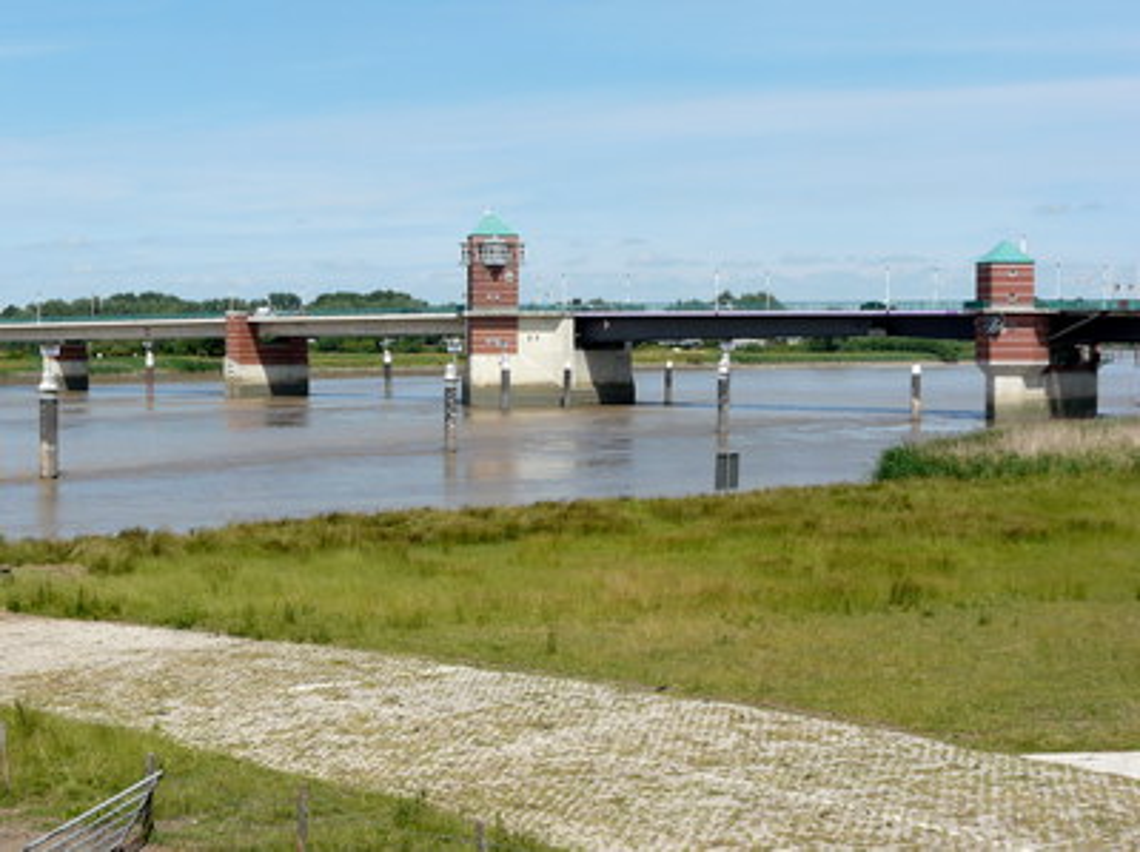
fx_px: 1612
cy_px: 426
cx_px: 570
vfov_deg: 29.6
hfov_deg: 39.0
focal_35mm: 49
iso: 100
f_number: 5.6
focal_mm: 8.1
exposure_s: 1/500
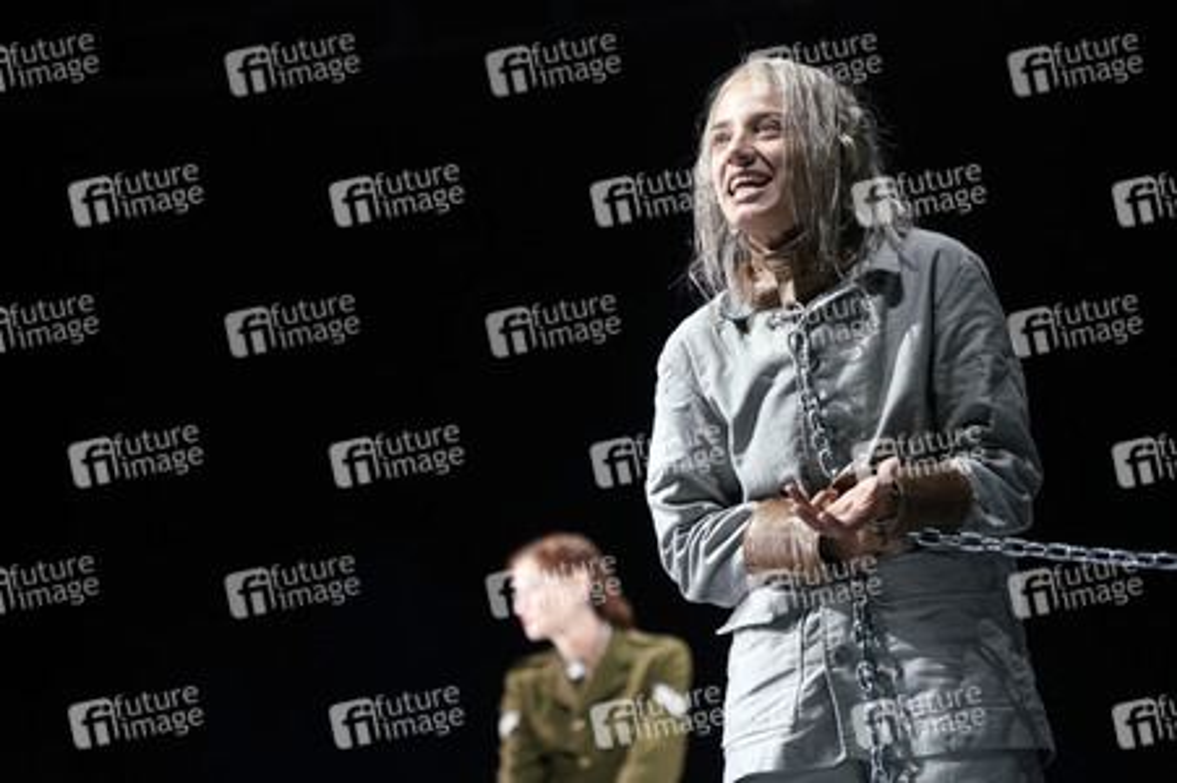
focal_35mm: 152
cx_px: 588
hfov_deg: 13.5
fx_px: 4966
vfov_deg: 9.0
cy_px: 392
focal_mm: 152
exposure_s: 1/160
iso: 2000
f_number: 5.6
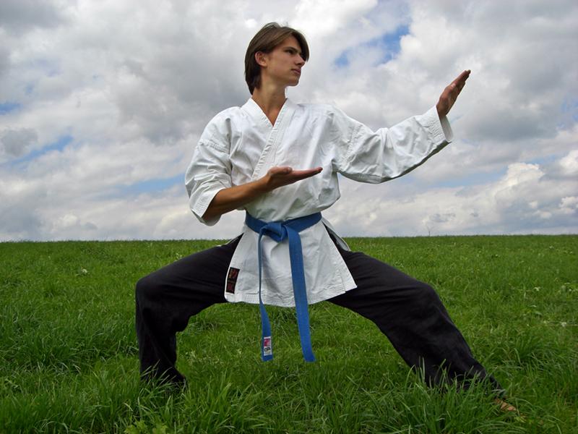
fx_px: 635
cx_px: 289
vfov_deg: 37.7
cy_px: 217
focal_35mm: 38
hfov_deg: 49.0
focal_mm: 6.2
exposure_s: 1/800
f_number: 4.3
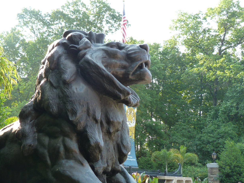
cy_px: 105
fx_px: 303
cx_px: 93
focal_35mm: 43
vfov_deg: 33.5
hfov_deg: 43.5
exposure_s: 1/100
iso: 125
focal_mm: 5.9
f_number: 3.2
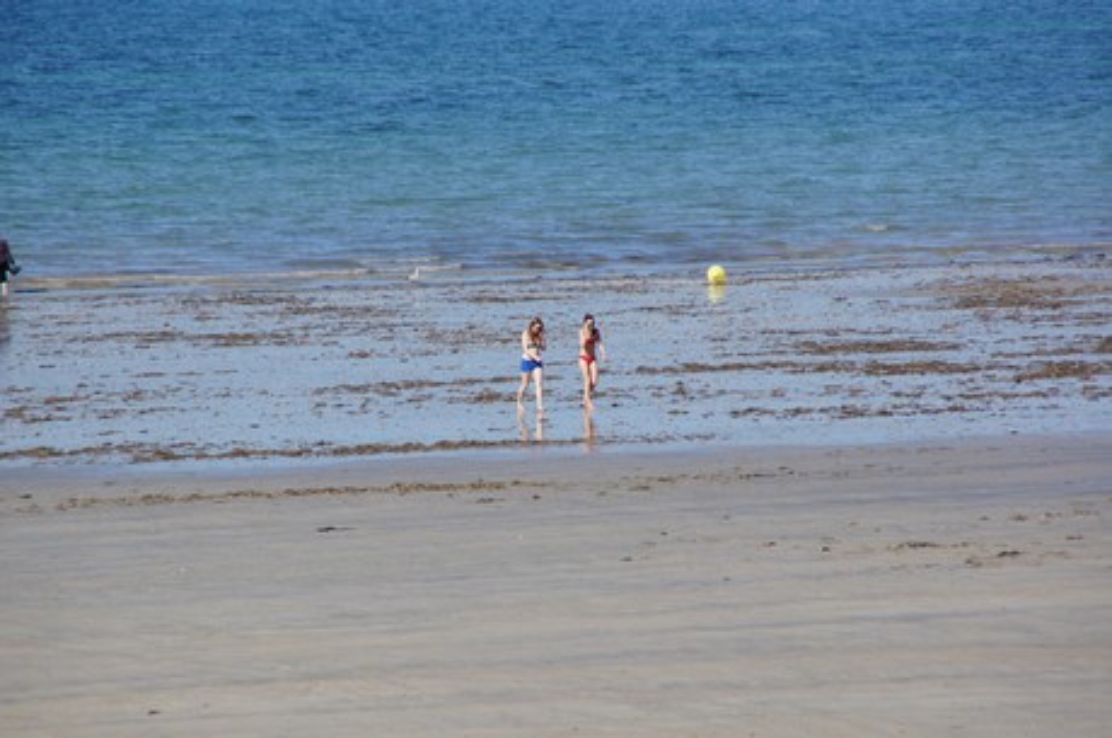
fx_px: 9250
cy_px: 369
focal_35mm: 300
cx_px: 556
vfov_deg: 4.6
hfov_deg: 6.9
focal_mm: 200
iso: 100
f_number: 8
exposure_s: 1/320
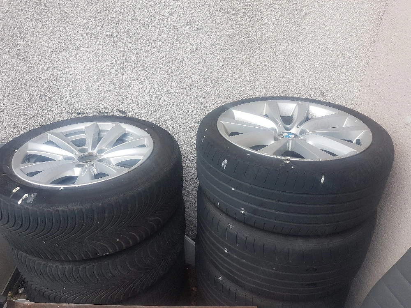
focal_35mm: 26
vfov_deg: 53.1
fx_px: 309
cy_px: 154
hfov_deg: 67.3
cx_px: 206
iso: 40
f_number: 1.7
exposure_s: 1/385
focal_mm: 4.2
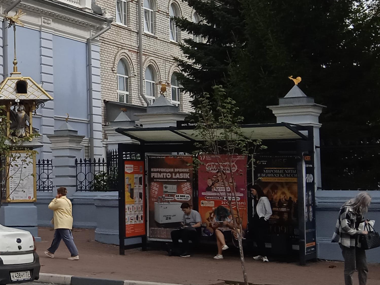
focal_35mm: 78
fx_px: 856
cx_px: -147
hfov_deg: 21.9
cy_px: 127
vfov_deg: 18.9
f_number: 2.2
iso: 116
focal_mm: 3.43
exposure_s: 1/970
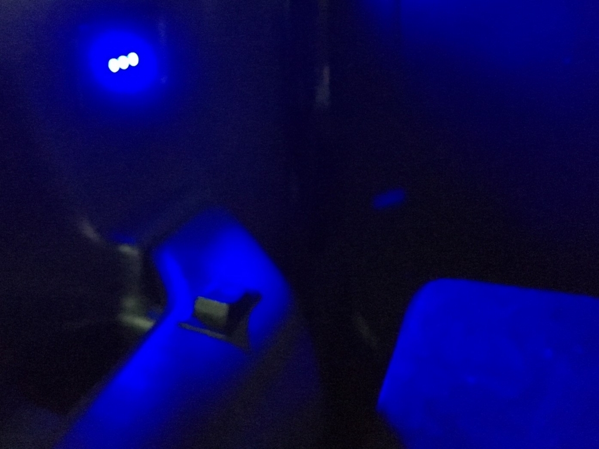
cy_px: 224
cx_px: 300
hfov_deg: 61.7
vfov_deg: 48.2
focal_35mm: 29
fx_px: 502
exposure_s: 1/15
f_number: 2.2
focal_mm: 4.15
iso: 2000
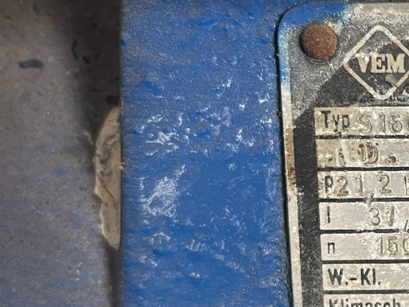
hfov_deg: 24.4
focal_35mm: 72
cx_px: 494
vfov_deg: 20.4
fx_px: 851
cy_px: 191
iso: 125
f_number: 1.6
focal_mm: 5.1
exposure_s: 1/68
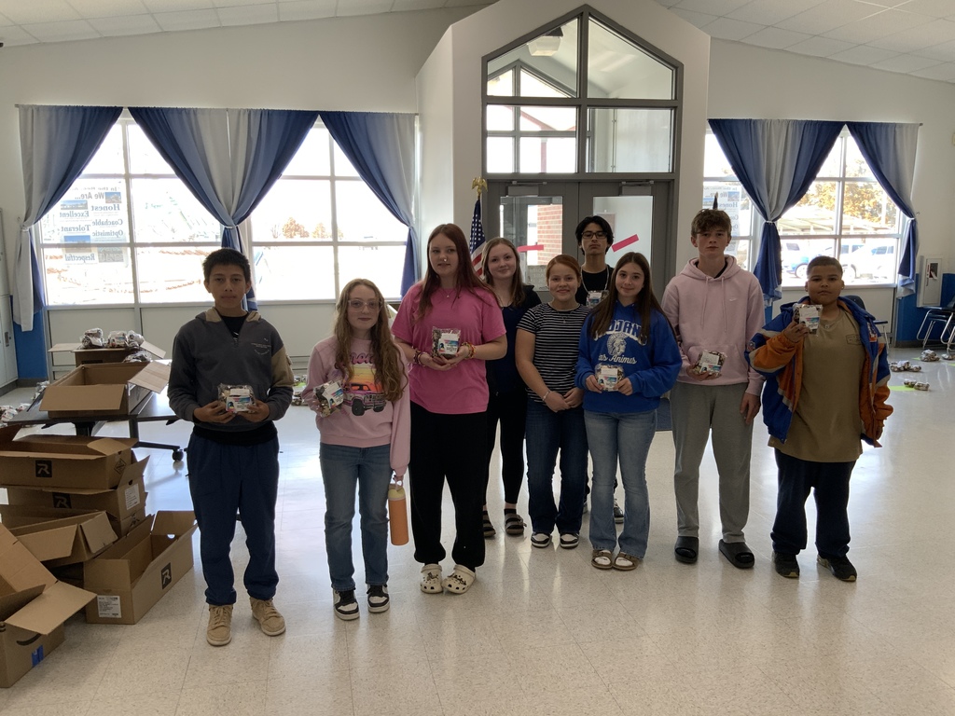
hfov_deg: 61.7
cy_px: 358
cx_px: 478
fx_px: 800
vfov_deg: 48.2
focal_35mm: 29
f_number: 1.8
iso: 32
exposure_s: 1/120
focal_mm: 3
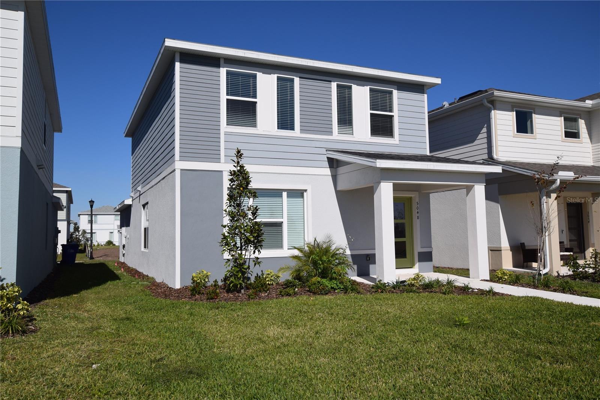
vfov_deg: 43.6
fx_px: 500
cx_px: 300
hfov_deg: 61.9
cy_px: 200
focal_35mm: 30
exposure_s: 1/1000
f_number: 9
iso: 200
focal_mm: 20
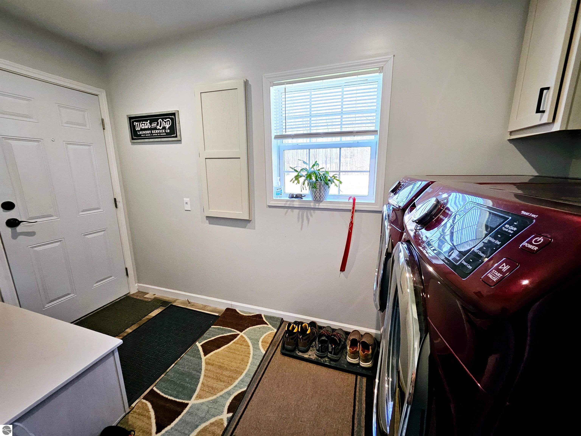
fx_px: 218
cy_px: 218
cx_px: 290
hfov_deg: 106.2
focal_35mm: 13
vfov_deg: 89.9
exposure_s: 1/60.2
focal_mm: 1.7
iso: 200
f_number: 2.2
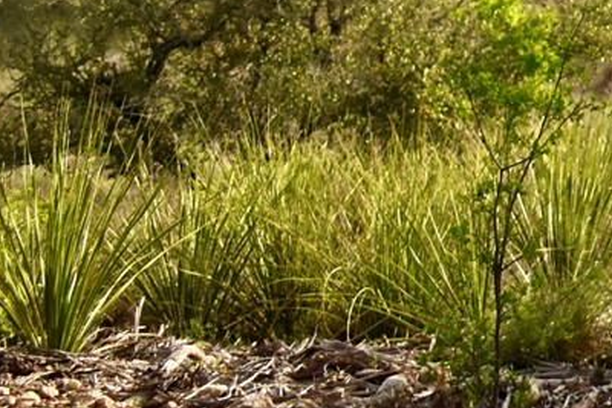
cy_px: -440
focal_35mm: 179
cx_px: 1499
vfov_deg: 7.4
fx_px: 3044
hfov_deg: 10.0
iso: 640
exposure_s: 1/2500
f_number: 5
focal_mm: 22
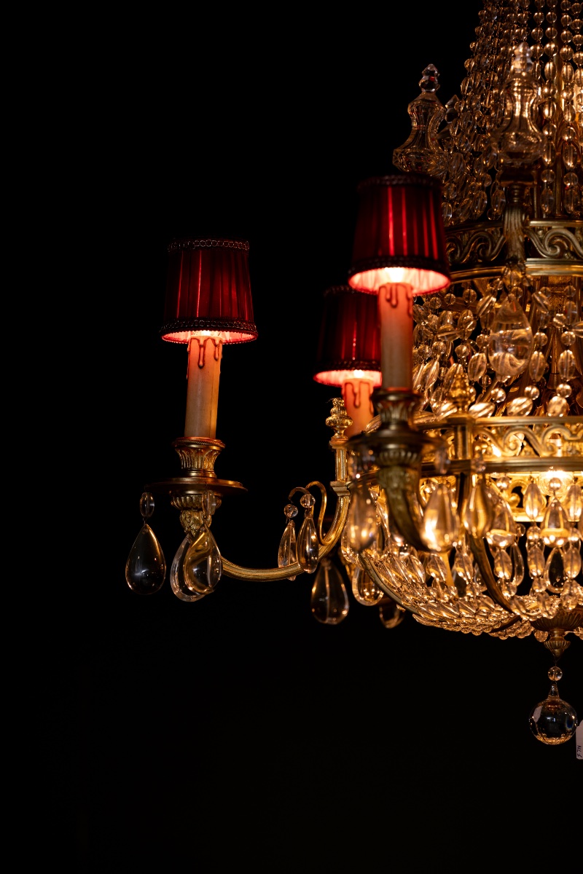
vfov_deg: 10.3
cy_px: 437
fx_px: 4858
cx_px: 292
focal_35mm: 200
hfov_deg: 6.9
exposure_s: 1/80
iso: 200
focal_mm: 200
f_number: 4.5
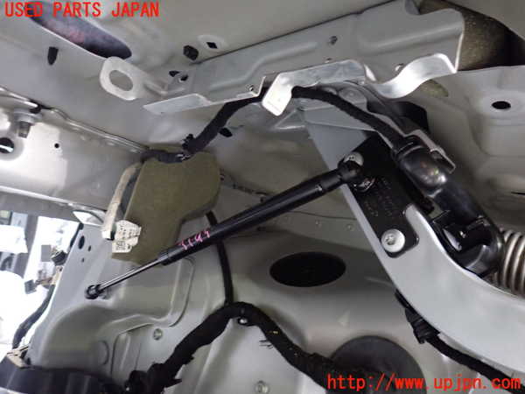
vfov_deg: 54.9
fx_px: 379
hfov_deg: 69.4
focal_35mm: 25
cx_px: 262
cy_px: 197
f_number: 2
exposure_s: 1/25
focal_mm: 4.5
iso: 800
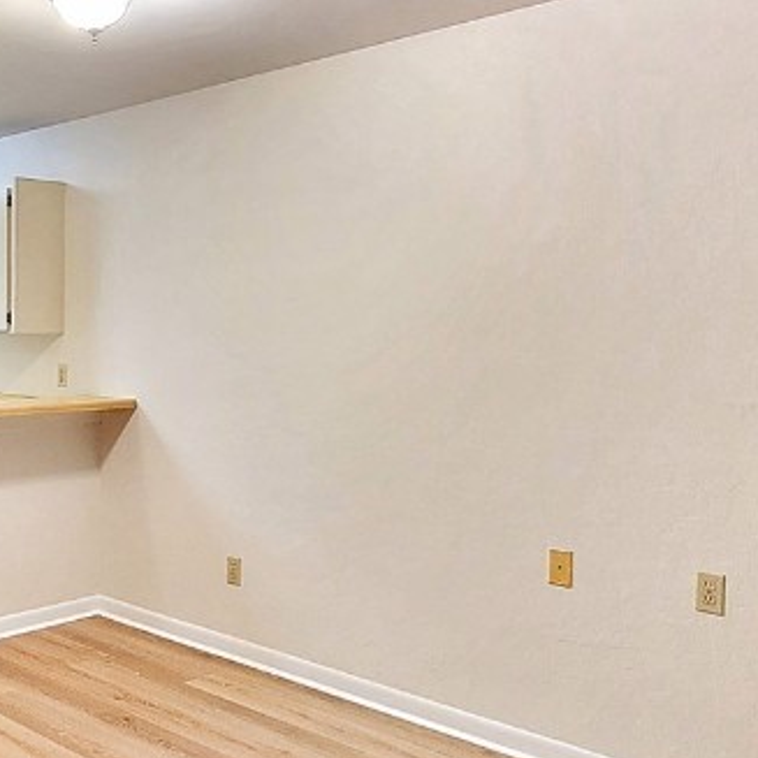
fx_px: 892
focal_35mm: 36
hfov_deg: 41.8
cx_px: 58
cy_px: 443
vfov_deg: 45.9
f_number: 2.2
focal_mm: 2.2
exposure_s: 1/30
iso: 400
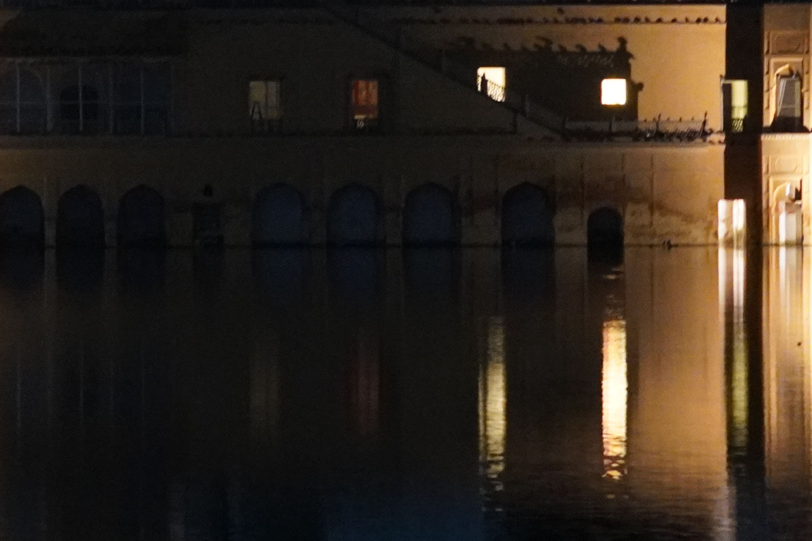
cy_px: 174
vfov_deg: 4.2
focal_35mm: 329
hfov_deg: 6.3
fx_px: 7420
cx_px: 178
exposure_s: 1/6
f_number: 4.5
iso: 4000
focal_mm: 70
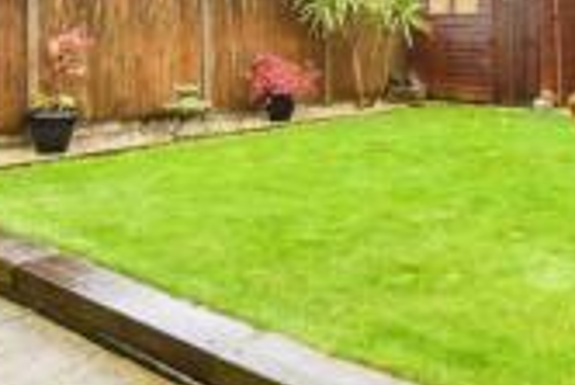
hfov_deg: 42.4
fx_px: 687
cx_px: 495
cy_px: 47
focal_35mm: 43
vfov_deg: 30.1
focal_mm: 10
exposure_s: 1/8
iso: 160
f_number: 6.3
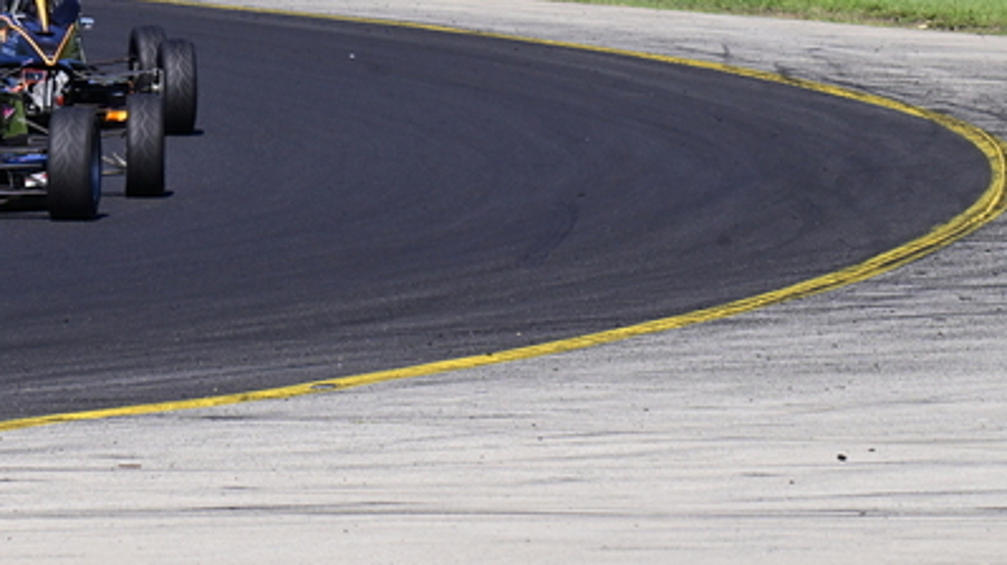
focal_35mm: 378
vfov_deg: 3.2
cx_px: 23
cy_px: 16
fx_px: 10088
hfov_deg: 5.7
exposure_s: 1/640
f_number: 11
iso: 400
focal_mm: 180
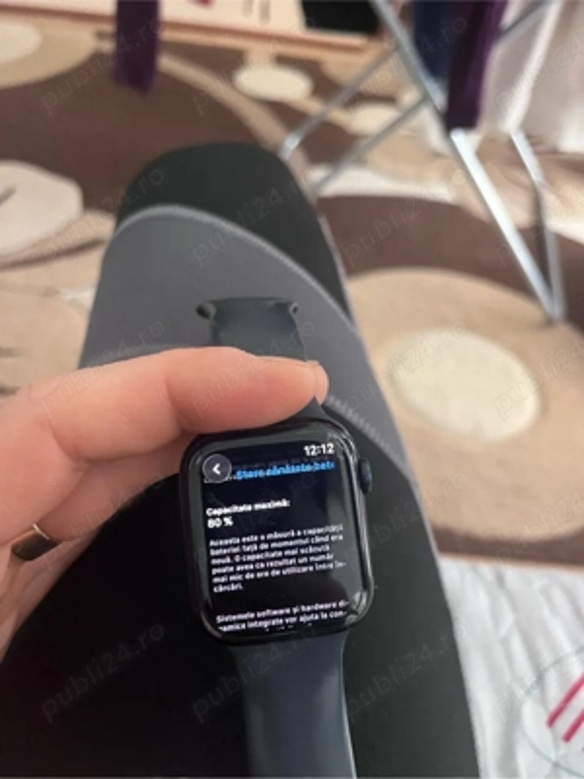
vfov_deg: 67.3
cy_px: 390
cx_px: 292
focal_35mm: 26
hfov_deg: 53.1
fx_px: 585
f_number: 1.6
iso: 500
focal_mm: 5.1
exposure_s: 1/43
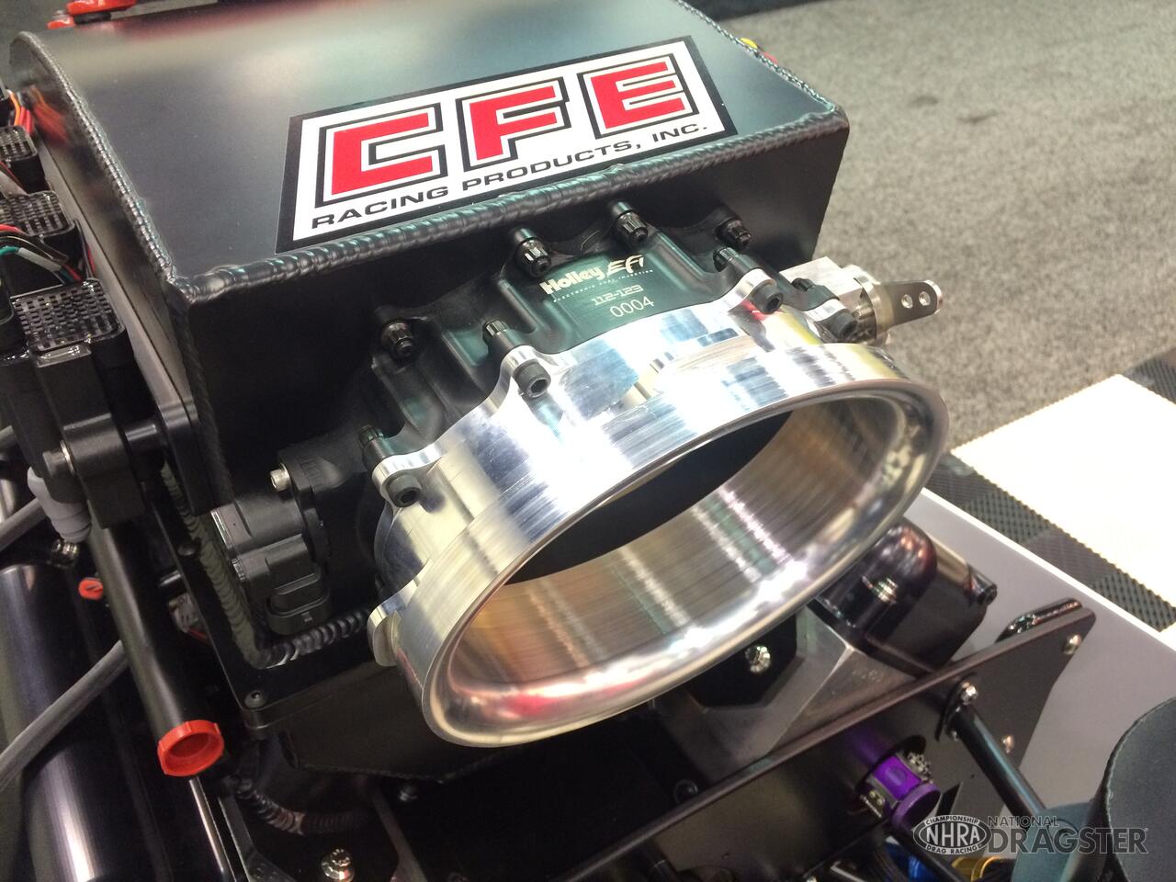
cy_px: 441
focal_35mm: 29
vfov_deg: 48.2
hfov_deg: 61.7
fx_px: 985
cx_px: 588
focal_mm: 4.15
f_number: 2.2
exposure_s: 1/30
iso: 200
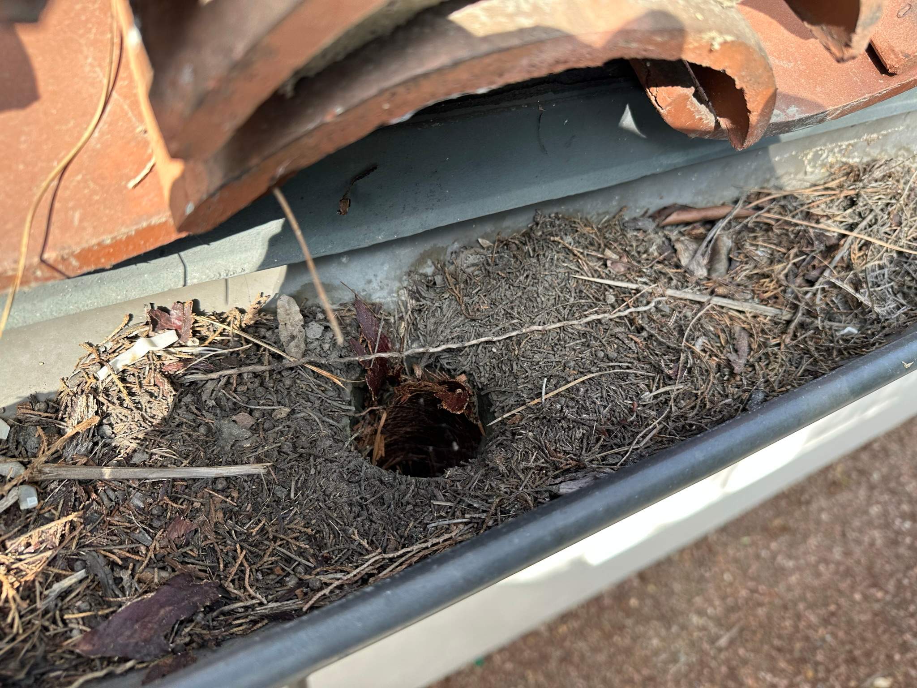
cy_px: 344
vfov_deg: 56.8
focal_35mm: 24
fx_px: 636
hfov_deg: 71.6
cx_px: 458
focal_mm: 6.86
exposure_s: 1/171
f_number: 1.78
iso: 64
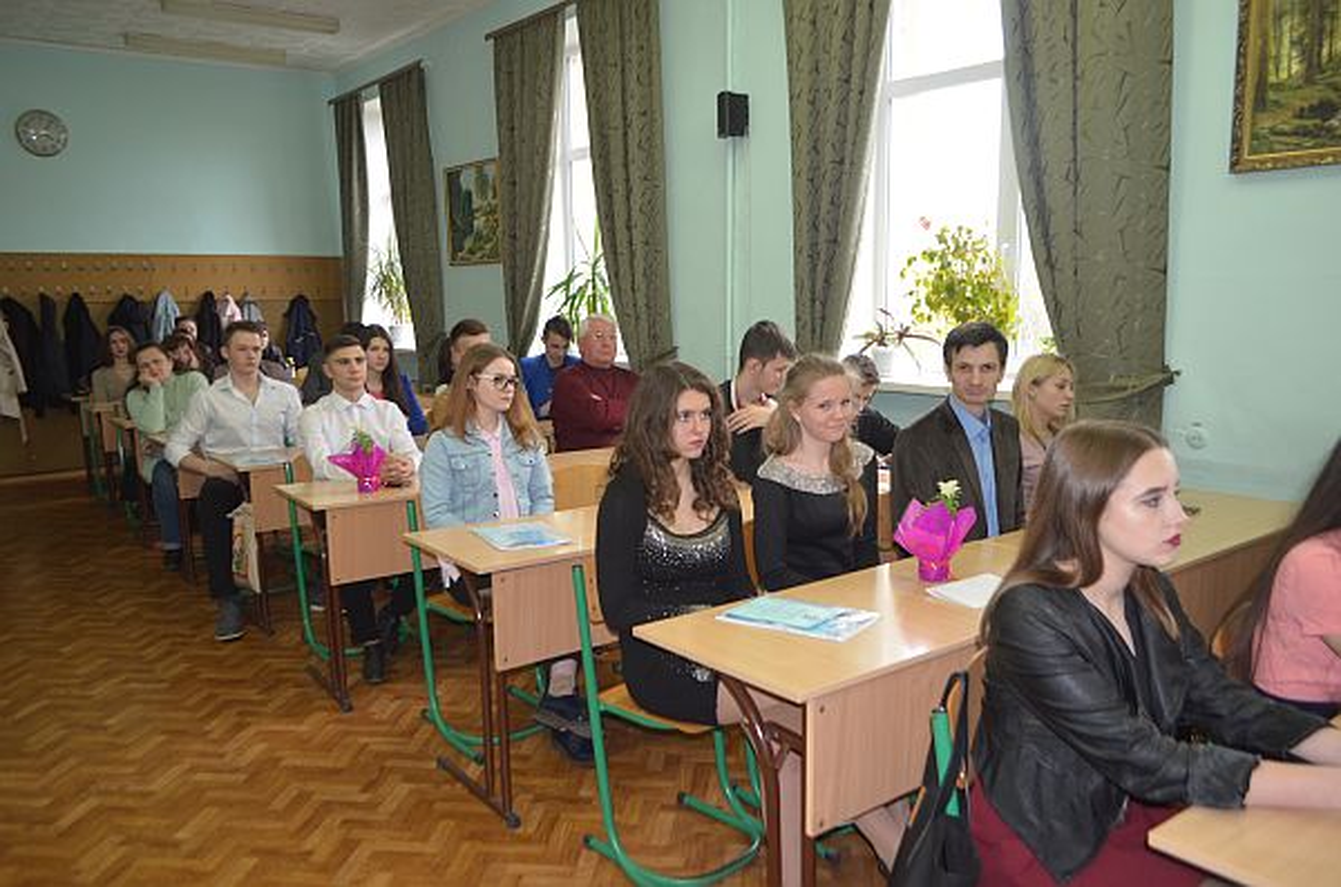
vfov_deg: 47.7
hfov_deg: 67.5
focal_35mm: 27
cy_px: 444
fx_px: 1003
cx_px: 670
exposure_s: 1/30
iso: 360
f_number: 3.5
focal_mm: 18
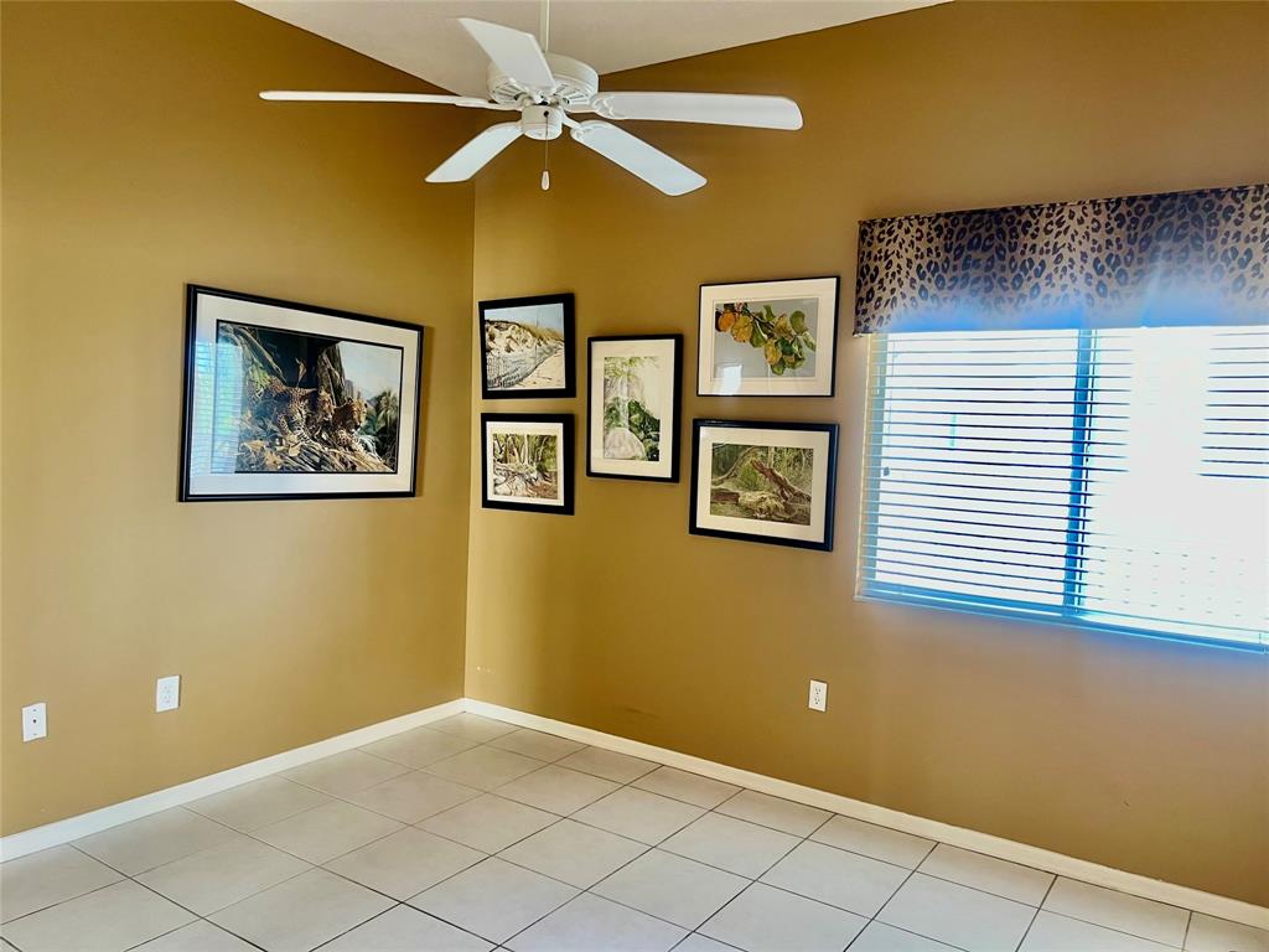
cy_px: 476
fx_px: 953
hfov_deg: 67.3
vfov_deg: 53.1
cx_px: 634
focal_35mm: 26
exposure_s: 1/60
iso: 125
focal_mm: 5.7
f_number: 1.5
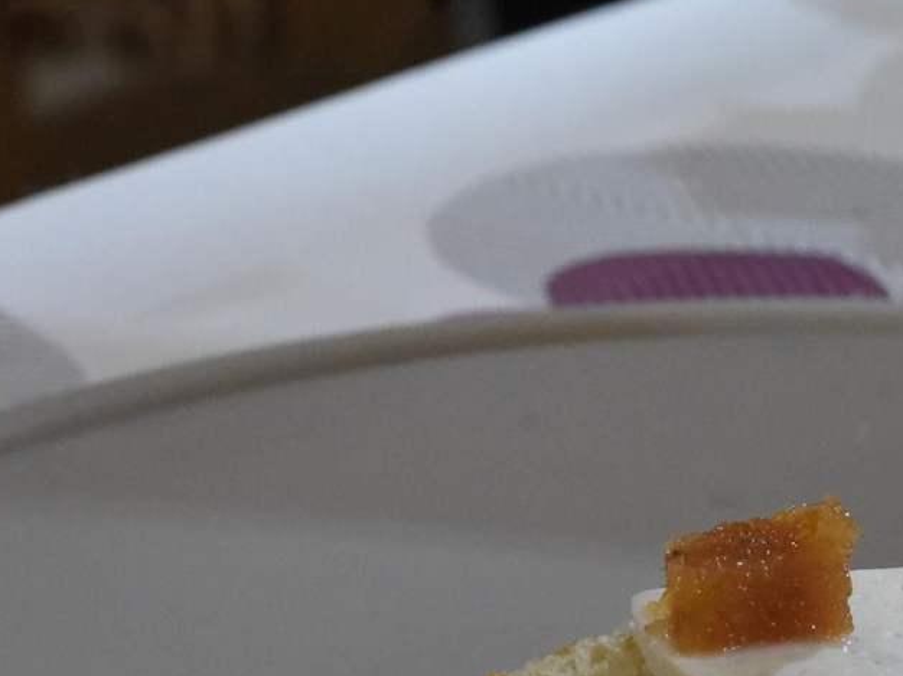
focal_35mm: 123
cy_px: 643
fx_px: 3207
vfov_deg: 11.9
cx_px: 795
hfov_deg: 15.8
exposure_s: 1/200
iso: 11400
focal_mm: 50
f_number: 9
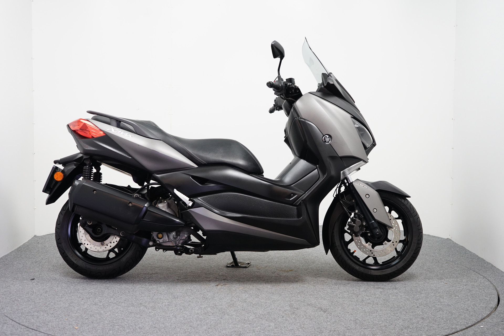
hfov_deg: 39.6
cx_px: 252
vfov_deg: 27.0
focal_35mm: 50
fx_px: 700
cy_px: 168
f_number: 5
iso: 1000
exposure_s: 1/60
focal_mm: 50
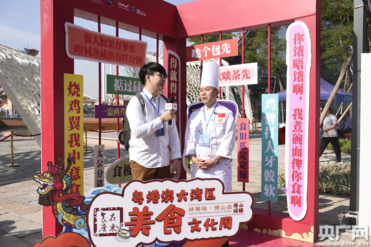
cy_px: 124
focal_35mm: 32
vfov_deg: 41.1
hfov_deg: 58.7
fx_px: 330
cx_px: 186
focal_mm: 32
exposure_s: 1/500
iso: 100
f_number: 5.6
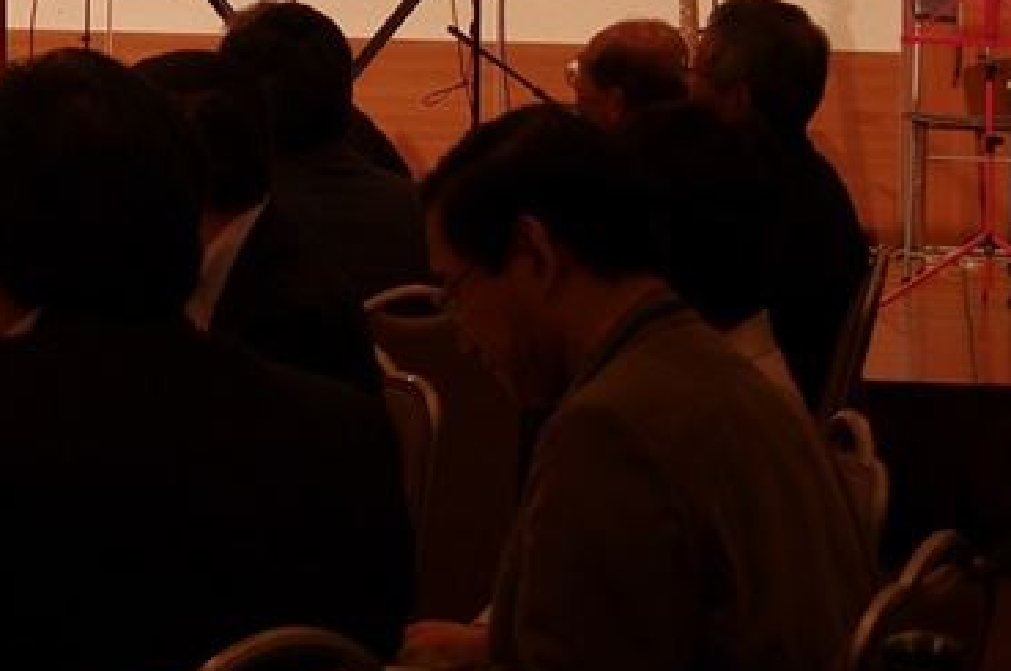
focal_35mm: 173
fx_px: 4852
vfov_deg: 7.8
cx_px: -229
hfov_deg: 11.6
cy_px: -370
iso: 200
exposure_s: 1/80
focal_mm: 36
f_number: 4.5
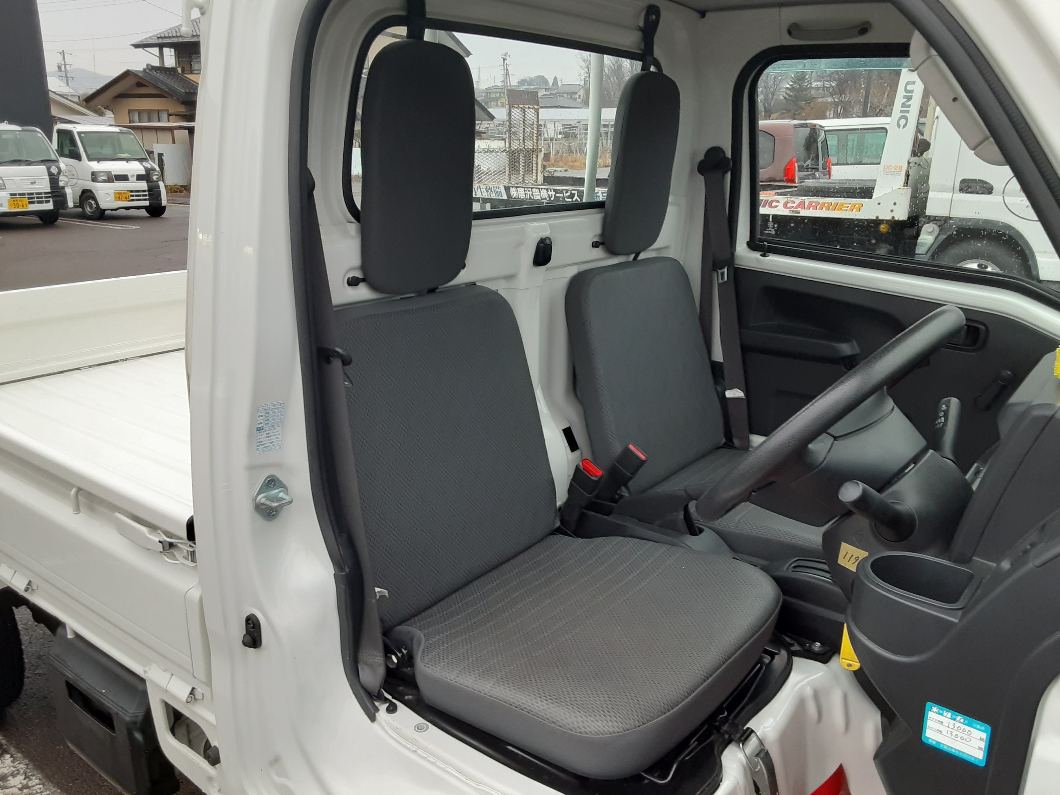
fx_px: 827
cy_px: 398
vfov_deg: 51.4
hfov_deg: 65.3
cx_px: 530
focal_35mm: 27
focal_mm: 2.91
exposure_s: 1/50
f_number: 1.9
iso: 80
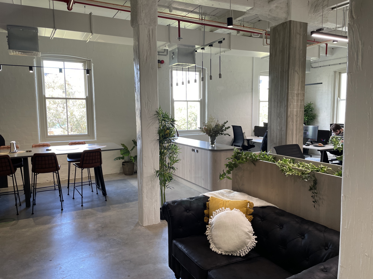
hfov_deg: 67.3
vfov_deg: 53.1
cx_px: 186
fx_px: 280
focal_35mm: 26
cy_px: 140
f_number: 1.6
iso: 125
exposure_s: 1/100
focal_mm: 4.2
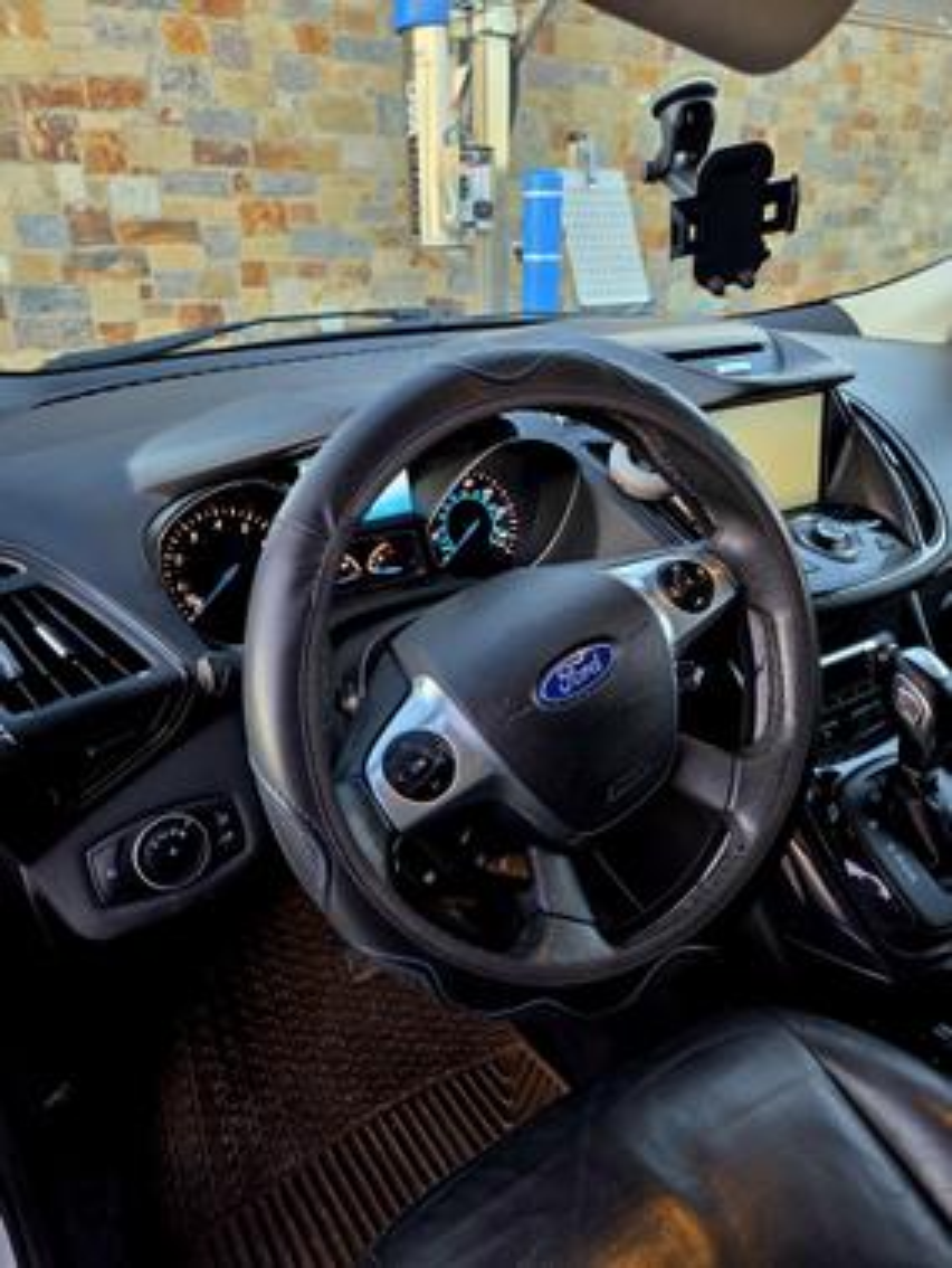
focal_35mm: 23
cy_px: 634
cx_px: 476
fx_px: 842
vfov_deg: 73.9
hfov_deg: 58.9
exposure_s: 1/50.3
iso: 100
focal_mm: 5.4
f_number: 1.8
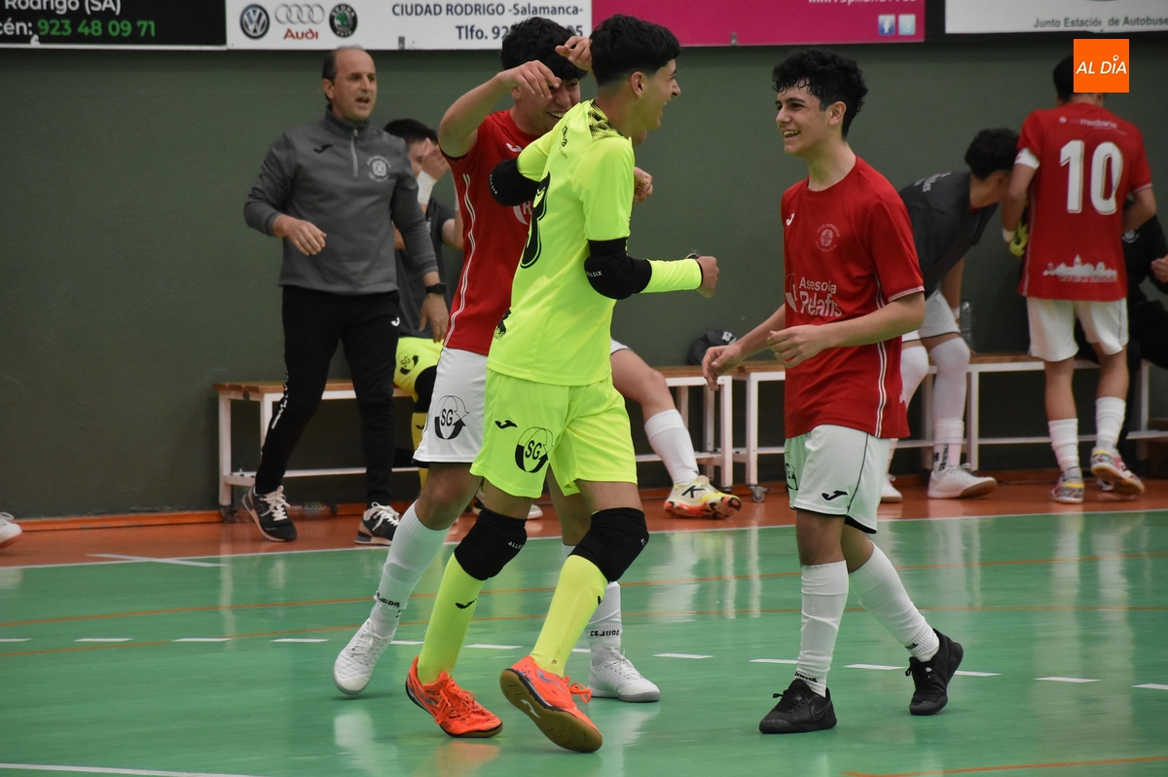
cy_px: 388
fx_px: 6808
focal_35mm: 210
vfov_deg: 6.5
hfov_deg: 9.8
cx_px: 584
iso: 2200
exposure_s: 1/500
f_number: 5.6
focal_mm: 140
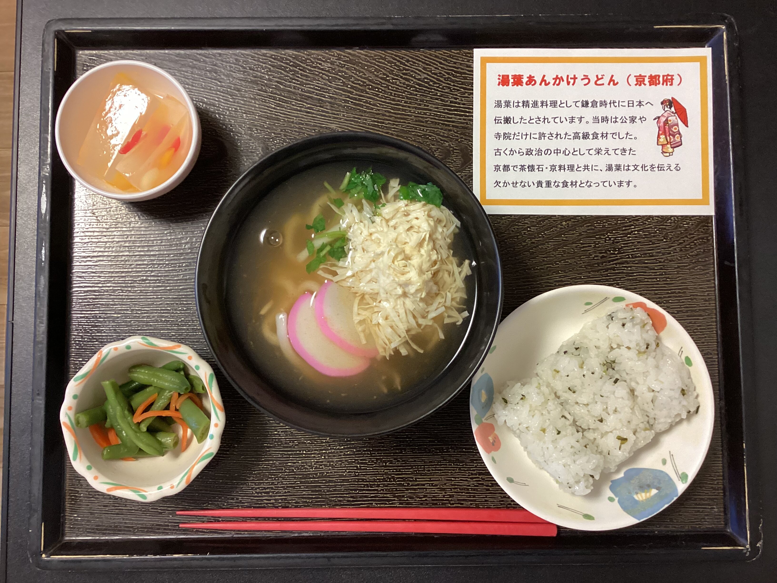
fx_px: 696
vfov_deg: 45.4
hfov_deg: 58.4
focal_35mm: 31
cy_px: 292
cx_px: 388
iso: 250
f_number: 2.4
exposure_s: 1/60
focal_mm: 3.3
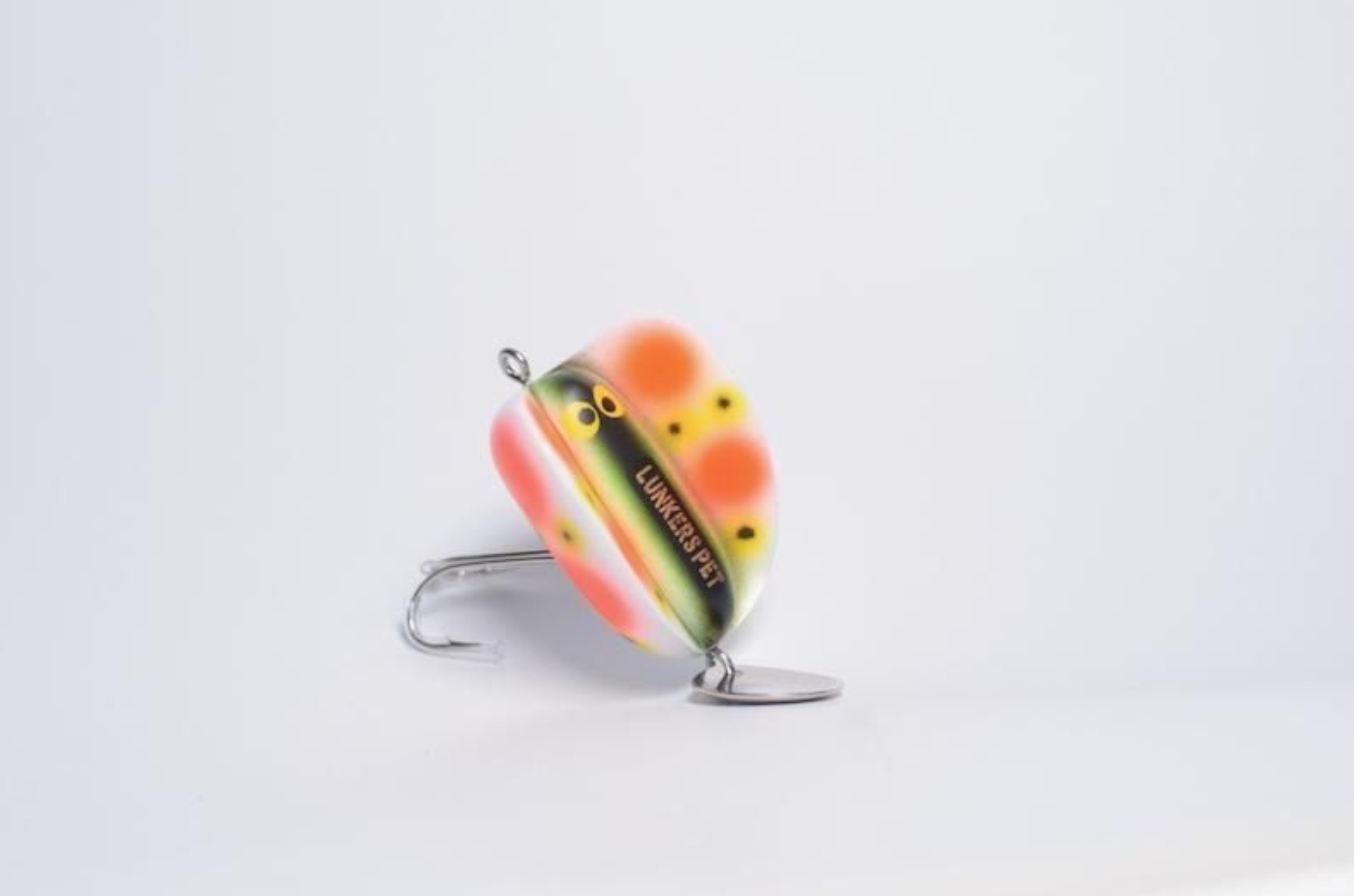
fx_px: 2289
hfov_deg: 32.9
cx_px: 671
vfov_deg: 22.2
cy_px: 449
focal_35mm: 61
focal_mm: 40
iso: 800
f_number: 7.1
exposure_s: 1/200
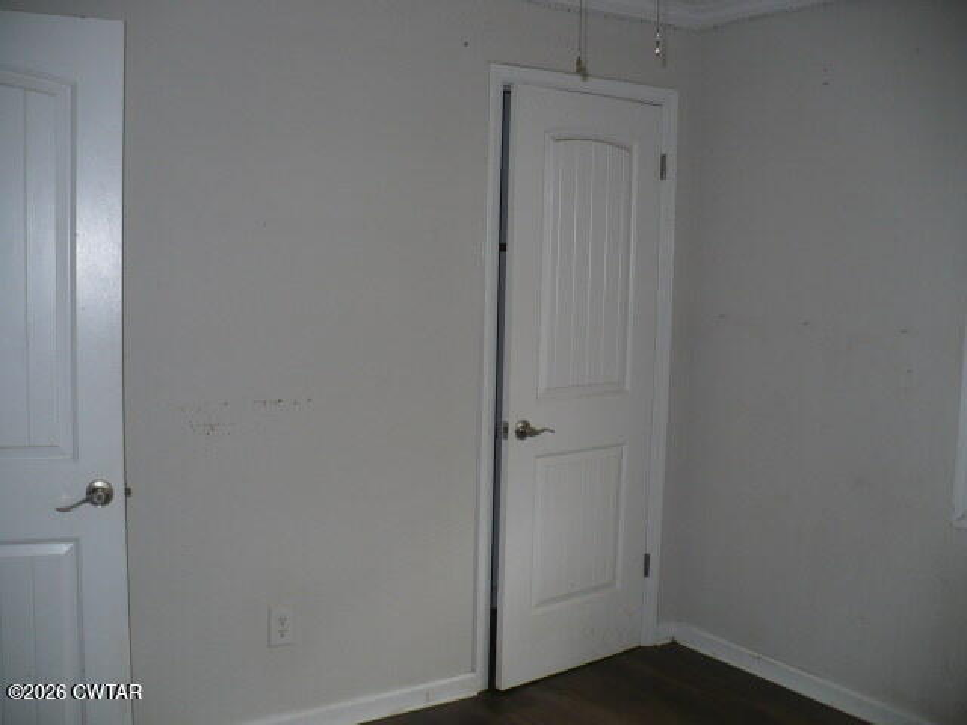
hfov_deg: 50.1
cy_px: 362
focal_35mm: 37
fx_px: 1034
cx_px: 484
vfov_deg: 38.7
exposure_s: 1/30
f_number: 2.8
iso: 100
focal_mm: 6.1
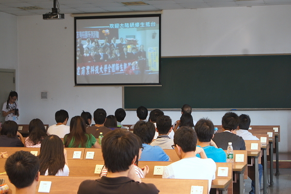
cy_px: 97
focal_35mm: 82
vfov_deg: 16.5
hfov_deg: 24.6
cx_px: 146
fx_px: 666
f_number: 5.6
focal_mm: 55
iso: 800
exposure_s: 1/30
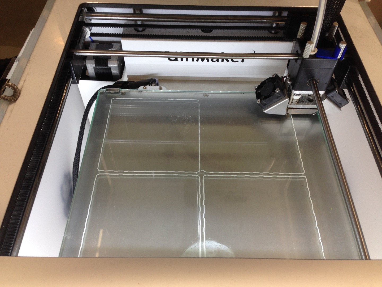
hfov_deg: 55.4
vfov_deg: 42.9
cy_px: 144
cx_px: 191
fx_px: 364
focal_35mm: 33
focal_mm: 4.12
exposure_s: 1/40
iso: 50
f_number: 2.4
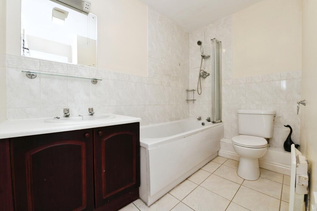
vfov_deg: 81.2
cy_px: 106
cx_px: 158
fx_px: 123
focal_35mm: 14
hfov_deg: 104.2
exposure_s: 1/60
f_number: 9
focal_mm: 14
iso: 800
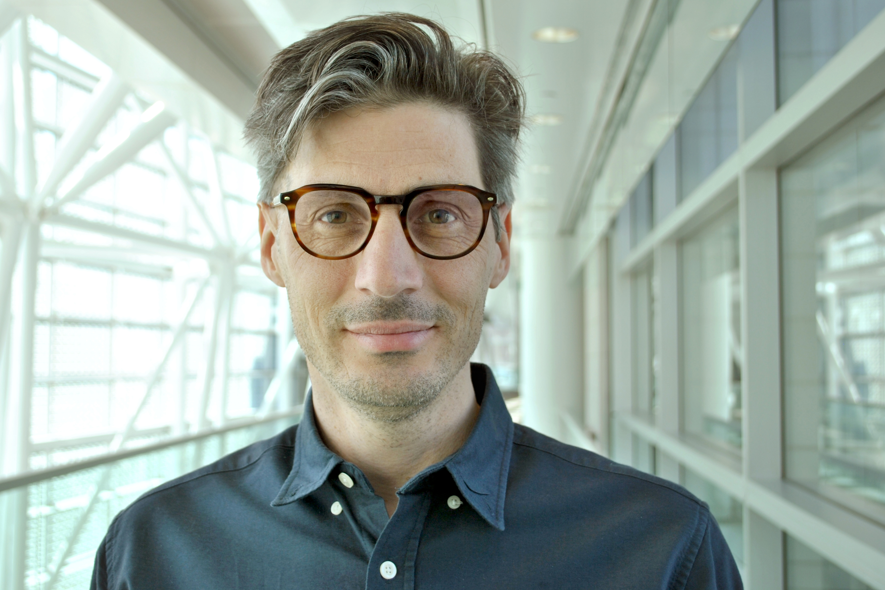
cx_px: 406
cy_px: 263
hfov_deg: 41.9
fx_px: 1155
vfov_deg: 28.6
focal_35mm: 47
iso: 100
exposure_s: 1/100
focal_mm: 28
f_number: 5
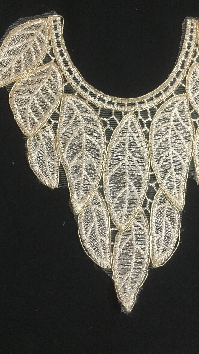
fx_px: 338
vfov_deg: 55.3
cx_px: 120
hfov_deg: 32.7
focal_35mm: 36
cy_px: 172
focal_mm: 4.15
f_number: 2.2
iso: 250
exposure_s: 1/25
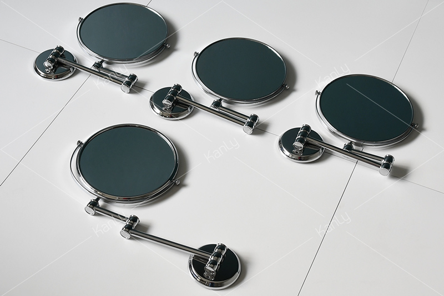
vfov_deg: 31.2
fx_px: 530
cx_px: 222
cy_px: 148
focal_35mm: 43
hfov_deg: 45.4
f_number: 6.3
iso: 320
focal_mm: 29
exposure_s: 1/30
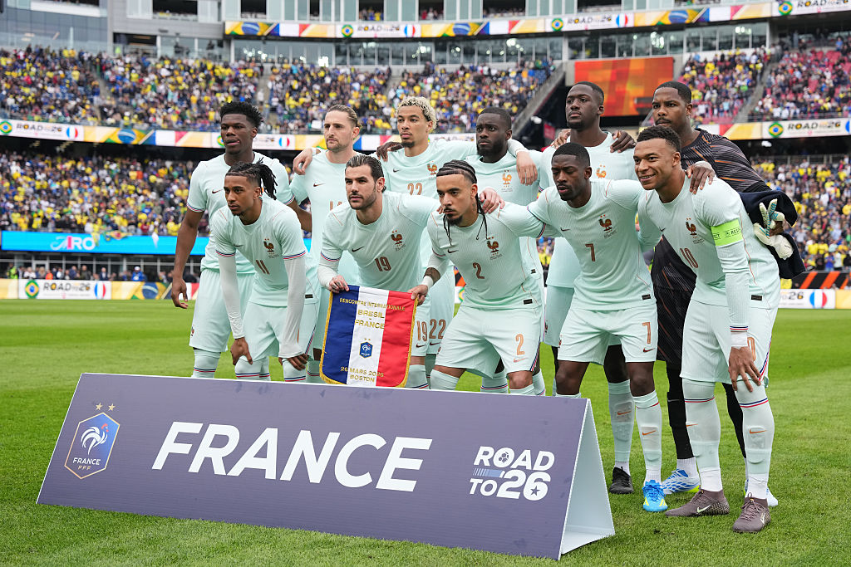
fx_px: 1371
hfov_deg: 34.5
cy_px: 284
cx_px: 426
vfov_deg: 23.4
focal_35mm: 58
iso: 1000
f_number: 4
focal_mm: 58
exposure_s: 1/2000
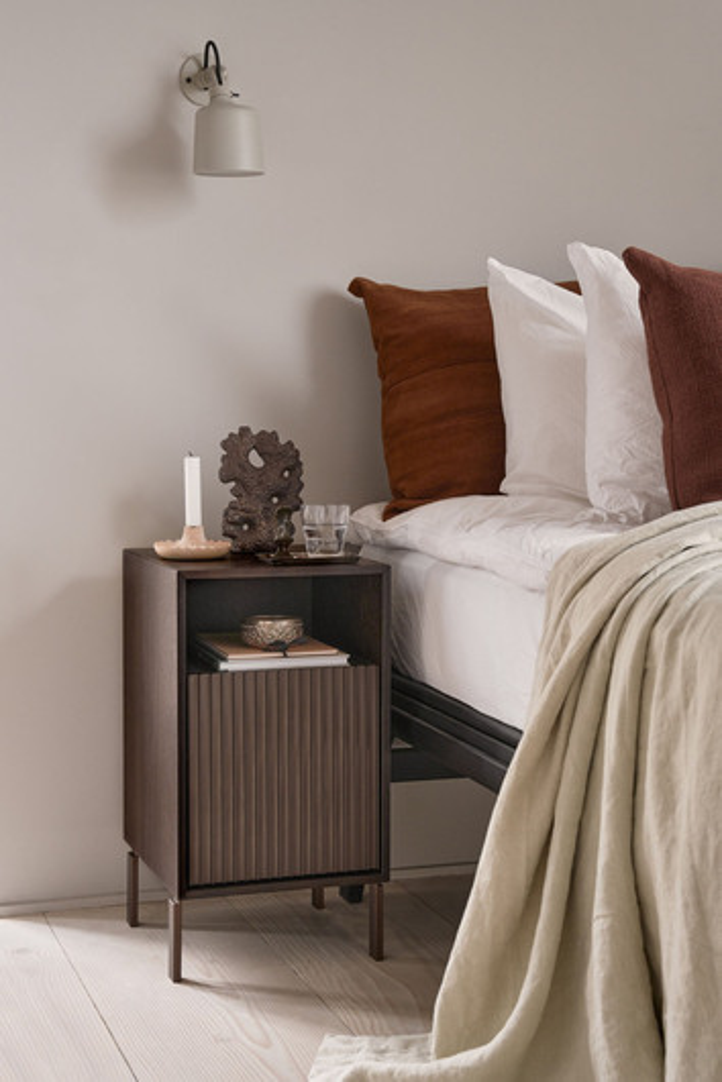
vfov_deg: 32.8
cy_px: 541
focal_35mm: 61
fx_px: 1841
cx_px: 361
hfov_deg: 22.2
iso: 320
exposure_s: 1/2.5
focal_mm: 61.2
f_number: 8
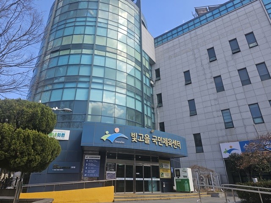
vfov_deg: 58.9
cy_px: 102
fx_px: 180
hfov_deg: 73.9
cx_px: 136
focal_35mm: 23
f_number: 1.7
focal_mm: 6.3
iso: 10
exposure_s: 1/338
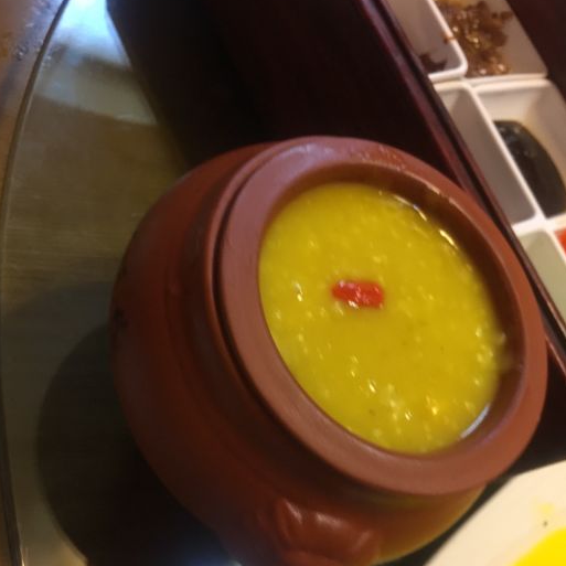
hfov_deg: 47.2
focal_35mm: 35
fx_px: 647
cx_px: 280
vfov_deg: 46.8
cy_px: 352
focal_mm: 4.15
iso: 100
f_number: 2.2
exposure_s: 1/17
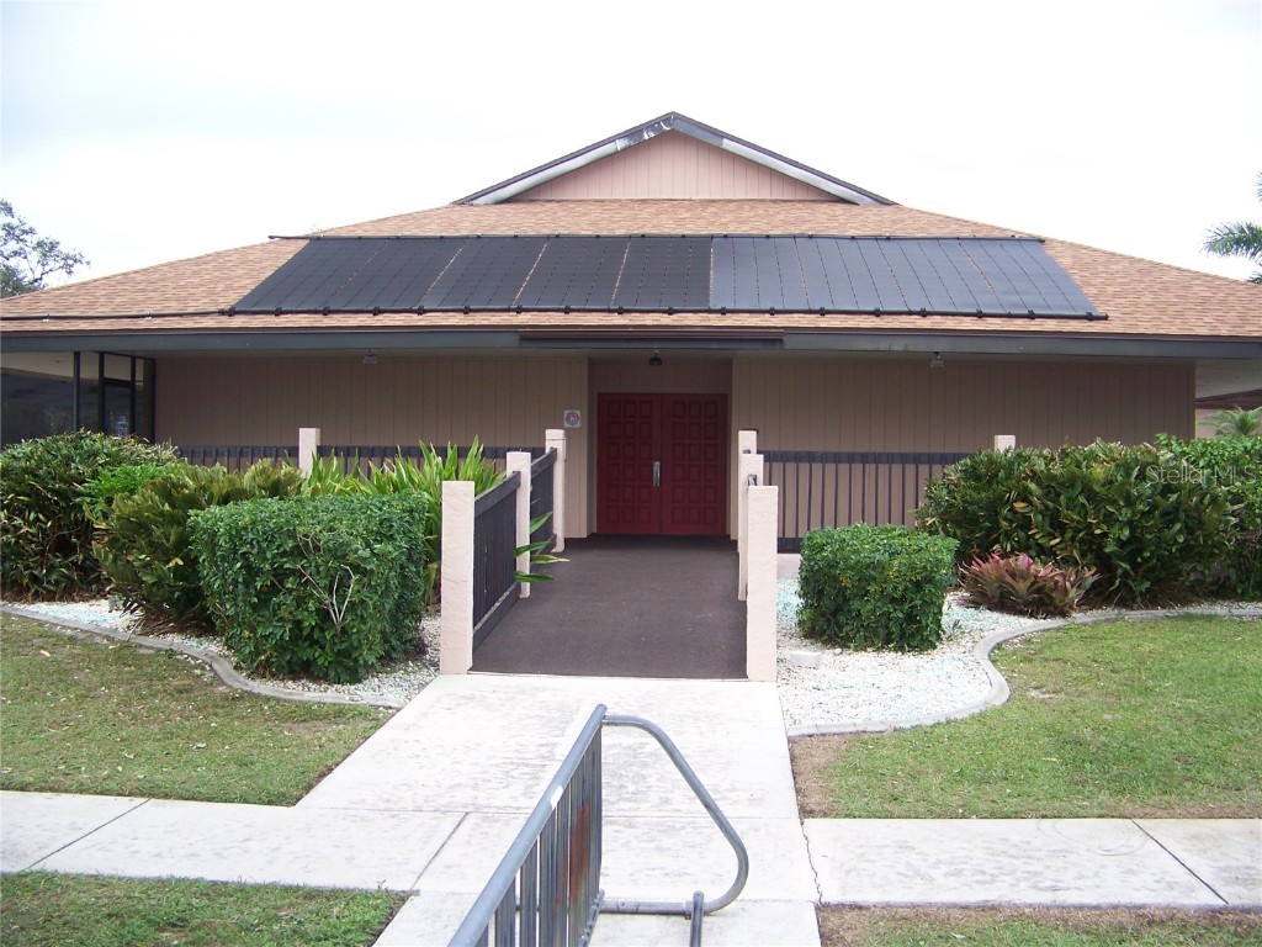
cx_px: 631
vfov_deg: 39.7
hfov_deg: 51.4
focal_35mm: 36
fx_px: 1312
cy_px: 474
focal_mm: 5.85
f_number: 2.8
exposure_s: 1/50
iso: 64
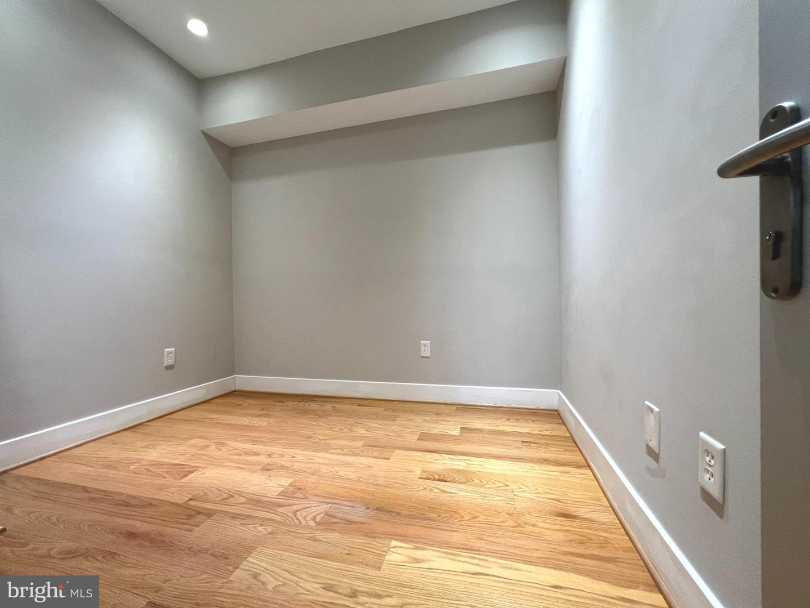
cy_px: 304
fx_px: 304
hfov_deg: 106.2
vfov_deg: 89.9
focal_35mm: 13
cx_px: 405
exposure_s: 1/60
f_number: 1.8
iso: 250
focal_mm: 1.57
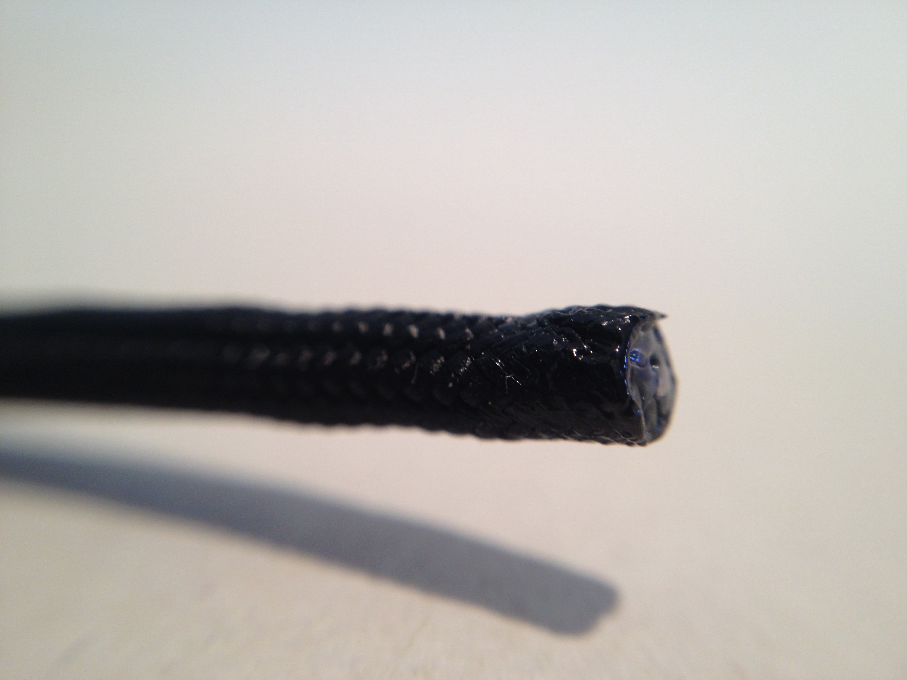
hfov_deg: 52.6
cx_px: 454
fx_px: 917
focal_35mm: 35
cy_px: 340
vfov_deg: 40.7
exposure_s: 1/20
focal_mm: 4.28
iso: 80
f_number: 2.4
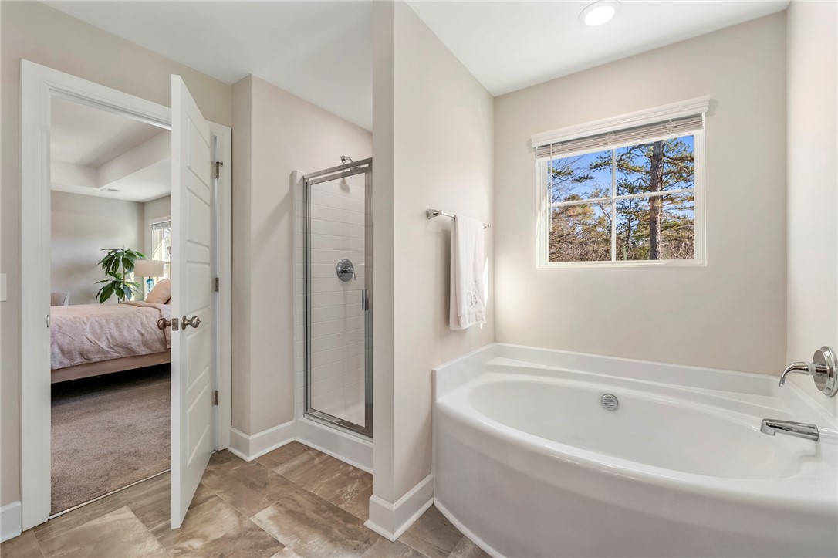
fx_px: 349
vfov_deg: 77.3
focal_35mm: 15
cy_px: 279
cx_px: 419
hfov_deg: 100.4
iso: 400
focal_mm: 15
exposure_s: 1/10
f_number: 6.3
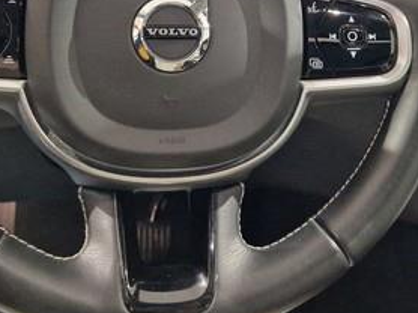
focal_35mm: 53
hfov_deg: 36.2
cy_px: 14
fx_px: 639
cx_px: 207
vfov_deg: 26.3
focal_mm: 5.4
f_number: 1.8
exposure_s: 1/100
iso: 1000
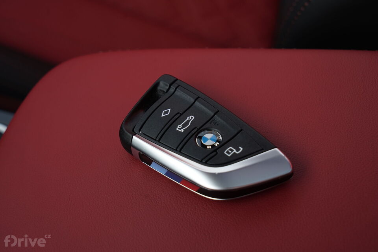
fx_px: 661
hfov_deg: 31.9
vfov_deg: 21.6
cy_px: 126
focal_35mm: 63
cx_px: 189
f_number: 8
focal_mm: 63
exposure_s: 1/200
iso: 1000
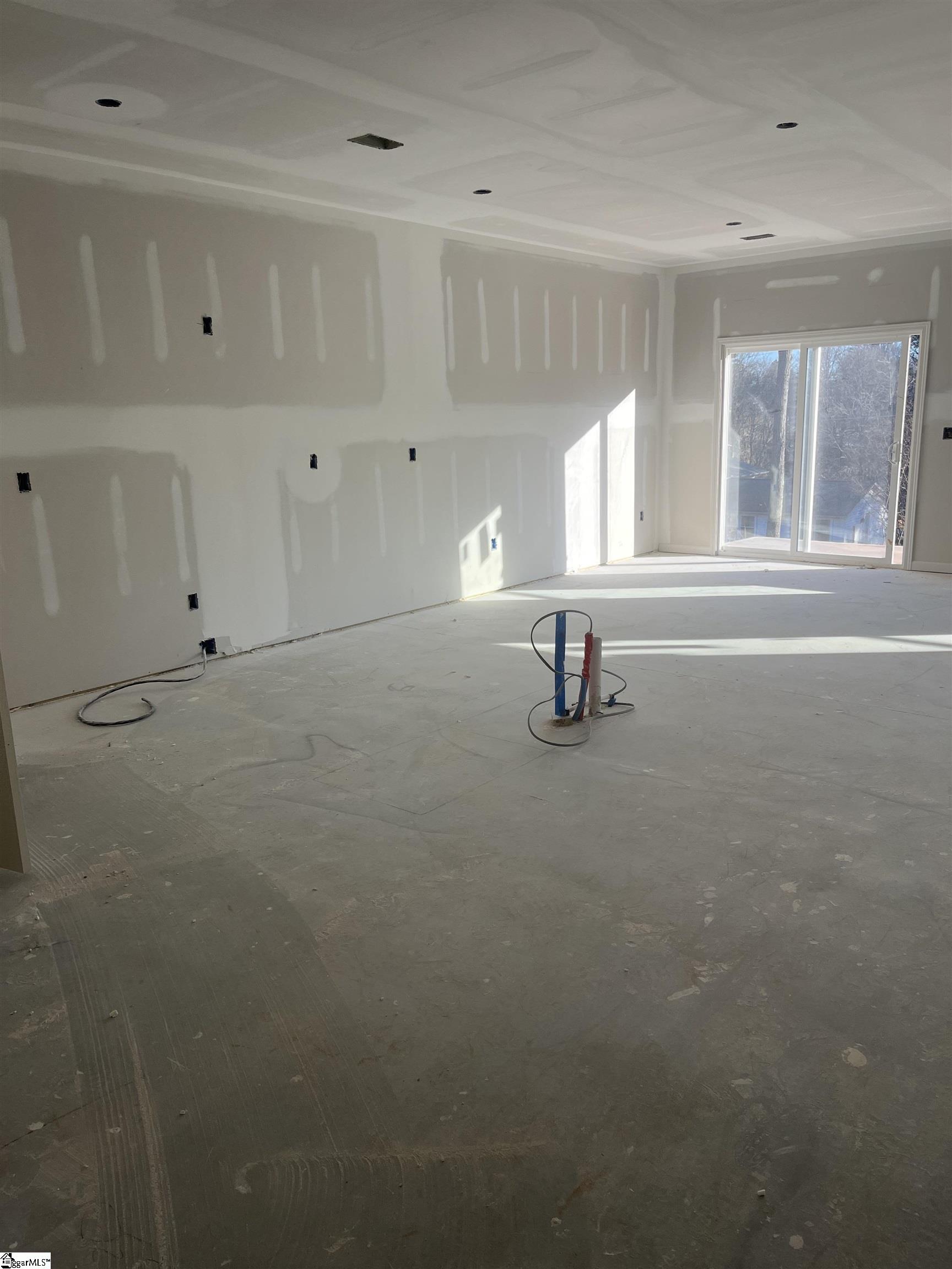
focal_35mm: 26
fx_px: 953
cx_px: 476
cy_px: 634
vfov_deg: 67.3
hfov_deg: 53.1
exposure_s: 1/558
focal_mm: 5.1
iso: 50
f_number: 1.6
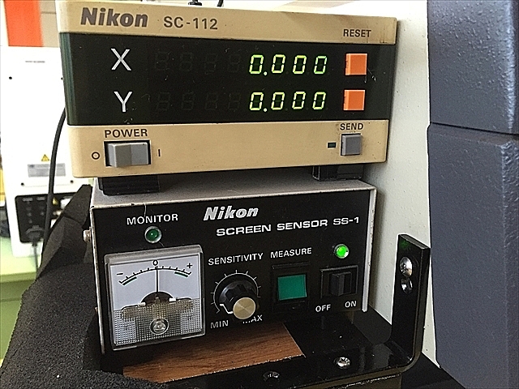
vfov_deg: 48.2
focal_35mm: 29
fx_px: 435
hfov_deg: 61.7
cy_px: 194
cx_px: 260
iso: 250
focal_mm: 4.15
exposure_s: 1/24
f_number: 2.2
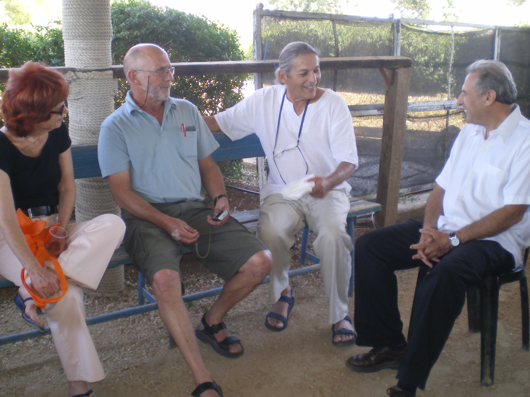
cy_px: 181
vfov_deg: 33.6
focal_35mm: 43
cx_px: 244
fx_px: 658
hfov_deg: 43.8
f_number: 3.1
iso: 80
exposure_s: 1/40
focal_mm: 6.3
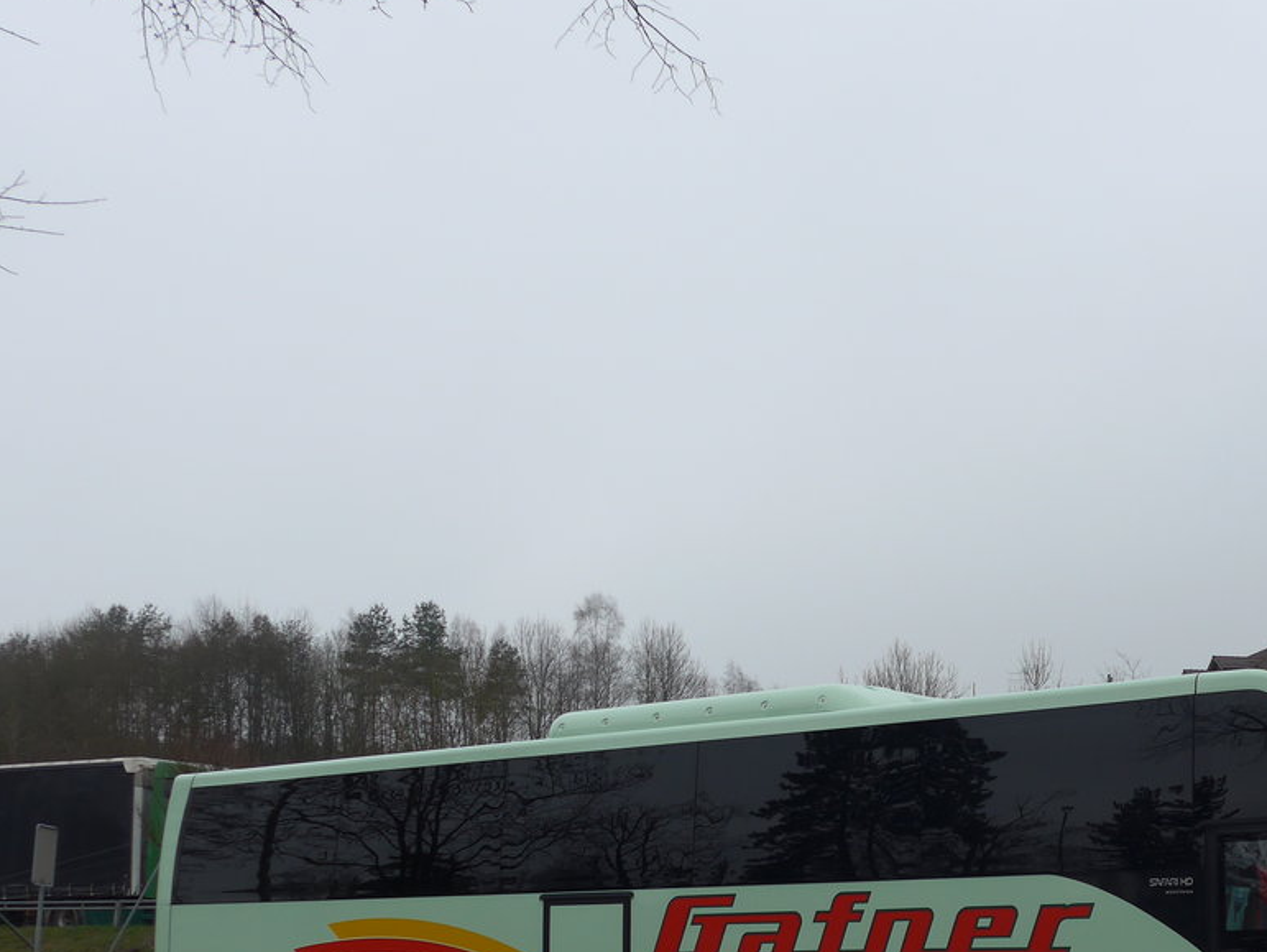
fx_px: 2051
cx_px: 853
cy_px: 728
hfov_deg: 34.0
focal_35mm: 56
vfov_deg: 25.8
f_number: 2.8
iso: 80
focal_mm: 7.5
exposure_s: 1/800
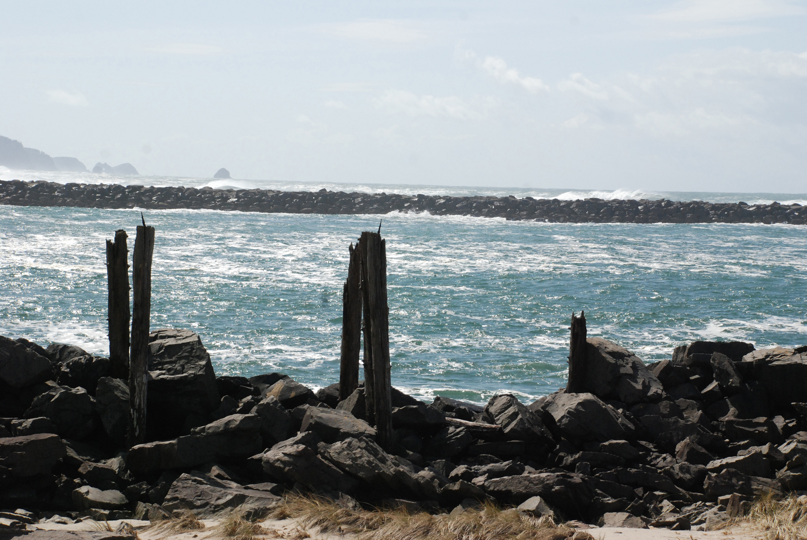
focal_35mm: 93
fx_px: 2087
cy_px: 270
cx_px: 404
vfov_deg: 14.7
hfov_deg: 21.9
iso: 640
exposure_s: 1/1600
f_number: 10
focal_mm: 62
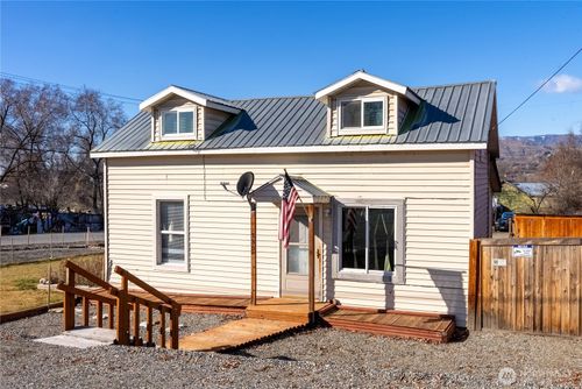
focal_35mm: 34
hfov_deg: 56.3
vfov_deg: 39.4
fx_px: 543
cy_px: 194
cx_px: 291
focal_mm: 33.6
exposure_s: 1/5000
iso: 100
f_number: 13
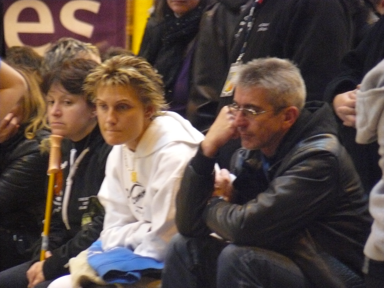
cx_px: 192
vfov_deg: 3.4
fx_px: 4792
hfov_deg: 4.6
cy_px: 144
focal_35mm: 432
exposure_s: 1/30
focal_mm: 72
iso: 800
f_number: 3.3
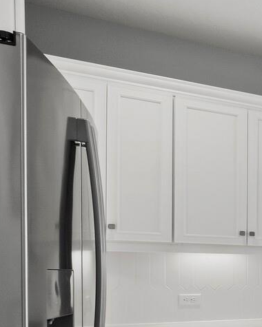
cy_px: 268
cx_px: 541
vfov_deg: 38.6
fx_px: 446
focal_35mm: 46
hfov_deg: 18.5
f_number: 13
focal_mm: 7
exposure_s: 1/4
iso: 320
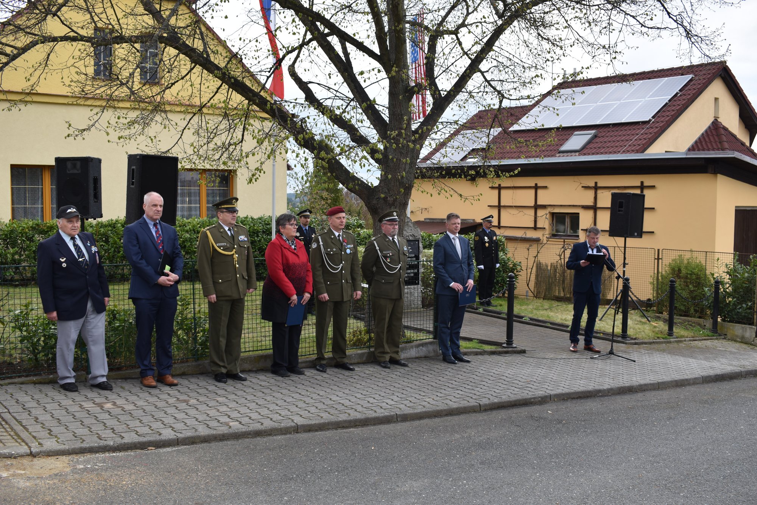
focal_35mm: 36
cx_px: 378
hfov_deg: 53.1
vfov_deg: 36.9
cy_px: 252
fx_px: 757
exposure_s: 1/160
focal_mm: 24
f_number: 6.3
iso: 100
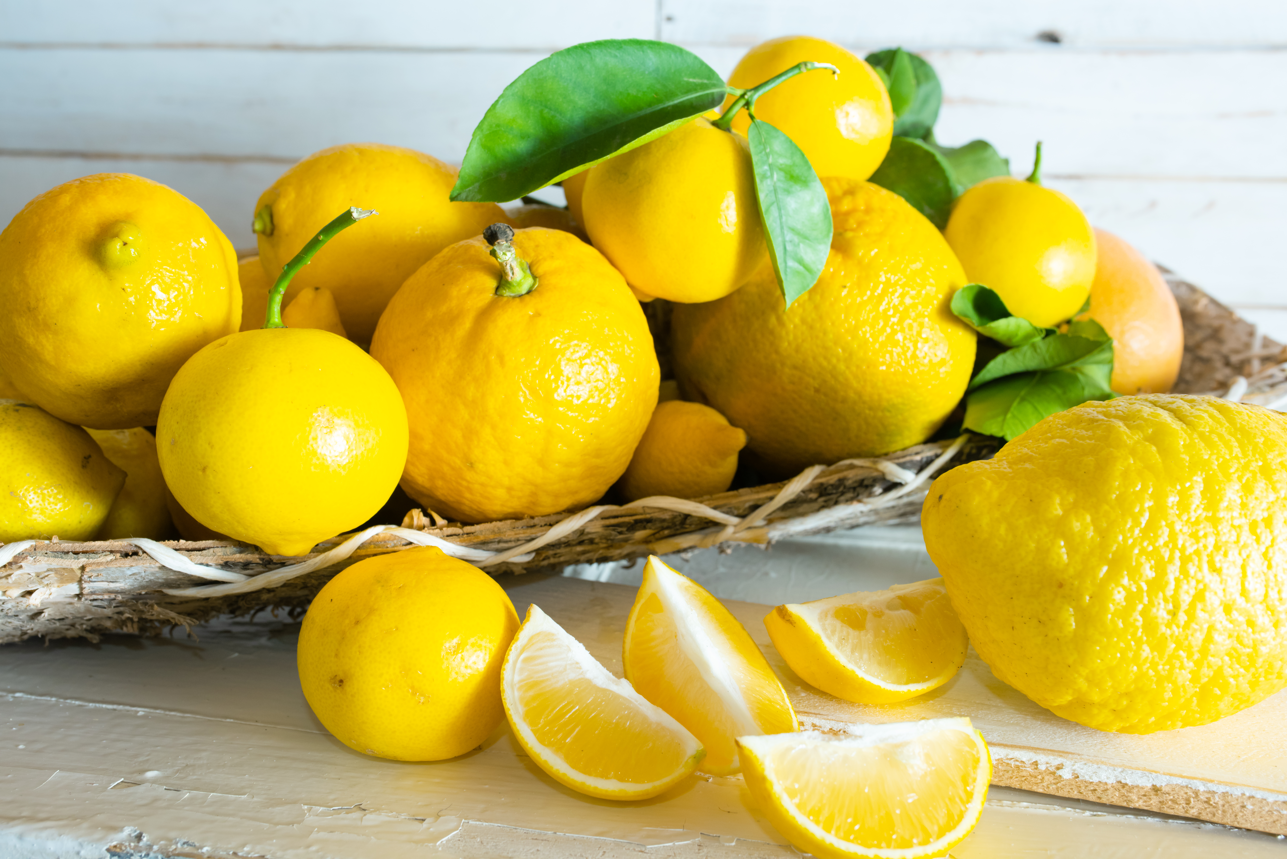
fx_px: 1252
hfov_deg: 54.4
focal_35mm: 35
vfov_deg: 37.9
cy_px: 430
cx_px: 644
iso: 640
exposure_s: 1/125
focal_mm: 35
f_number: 9
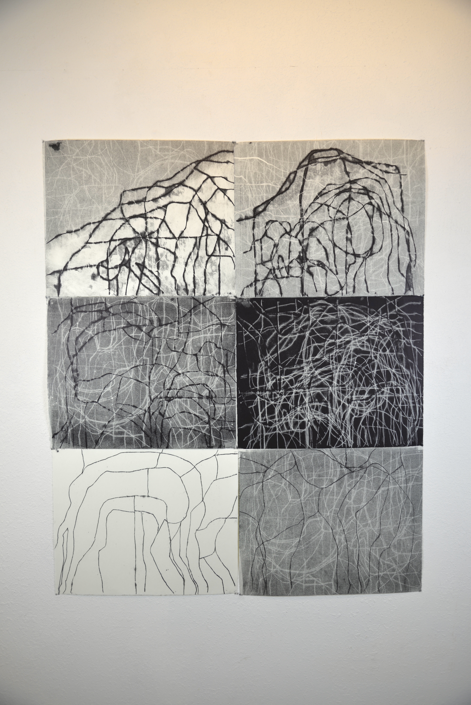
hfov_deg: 45.0
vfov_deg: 63.6
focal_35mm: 29
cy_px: 352
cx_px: 236
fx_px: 569
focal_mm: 29
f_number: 4
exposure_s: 1/60
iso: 100
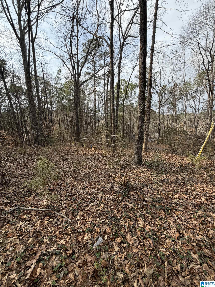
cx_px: 108
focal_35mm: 14
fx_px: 116
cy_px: 144
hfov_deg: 85.7
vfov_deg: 102.1
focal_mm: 2.22
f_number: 2.2
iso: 40
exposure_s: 1/664
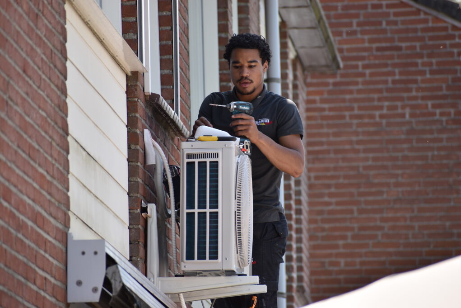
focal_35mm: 346
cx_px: 231
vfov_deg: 4.0
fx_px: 4431
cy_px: 154
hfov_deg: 6.0
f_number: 5.6
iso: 200
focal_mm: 230
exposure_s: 1/500
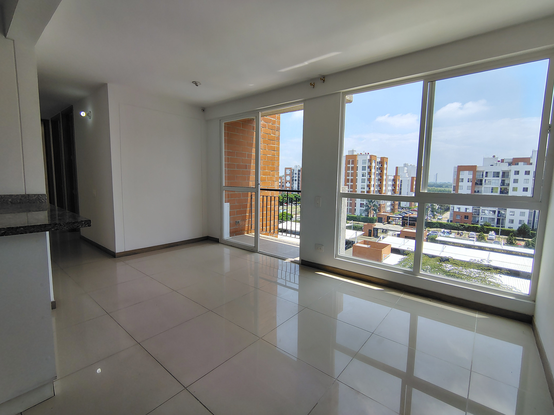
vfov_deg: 78.1
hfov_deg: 94.5
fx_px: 256
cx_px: 277
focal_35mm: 16
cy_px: 208
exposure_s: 1/631
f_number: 2.2
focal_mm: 2.13
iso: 100
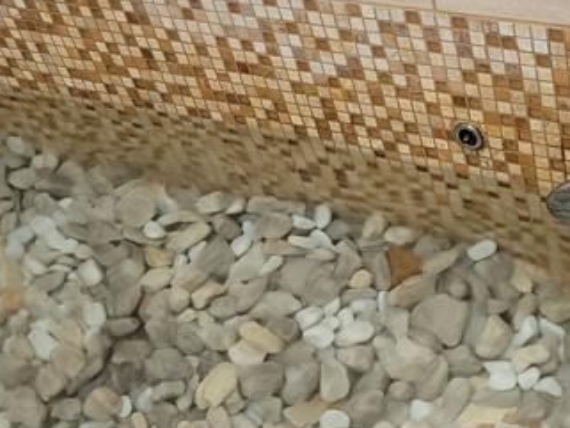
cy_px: 421
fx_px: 1367
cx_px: 291
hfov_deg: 23.5
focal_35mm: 83
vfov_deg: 17.4
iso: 640
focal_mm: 5.4
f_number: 1.8
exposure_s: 1/50
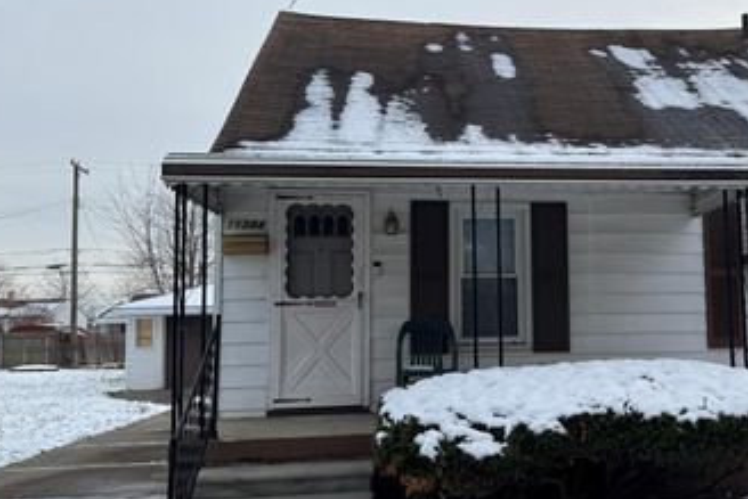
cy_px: 256
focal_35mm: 38
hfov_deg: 49.1
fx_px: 790
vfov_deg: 35.1
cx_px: 538
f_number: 1.78
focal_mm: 6.76
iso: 80
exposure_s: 1/1059
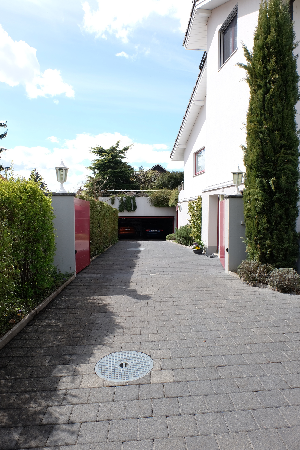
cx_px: 150
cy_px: 225
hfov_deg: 53.1
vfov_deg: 73.7
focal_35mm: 24
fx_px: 300
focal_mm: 16
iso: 200
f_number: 5.6
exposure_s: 1/320
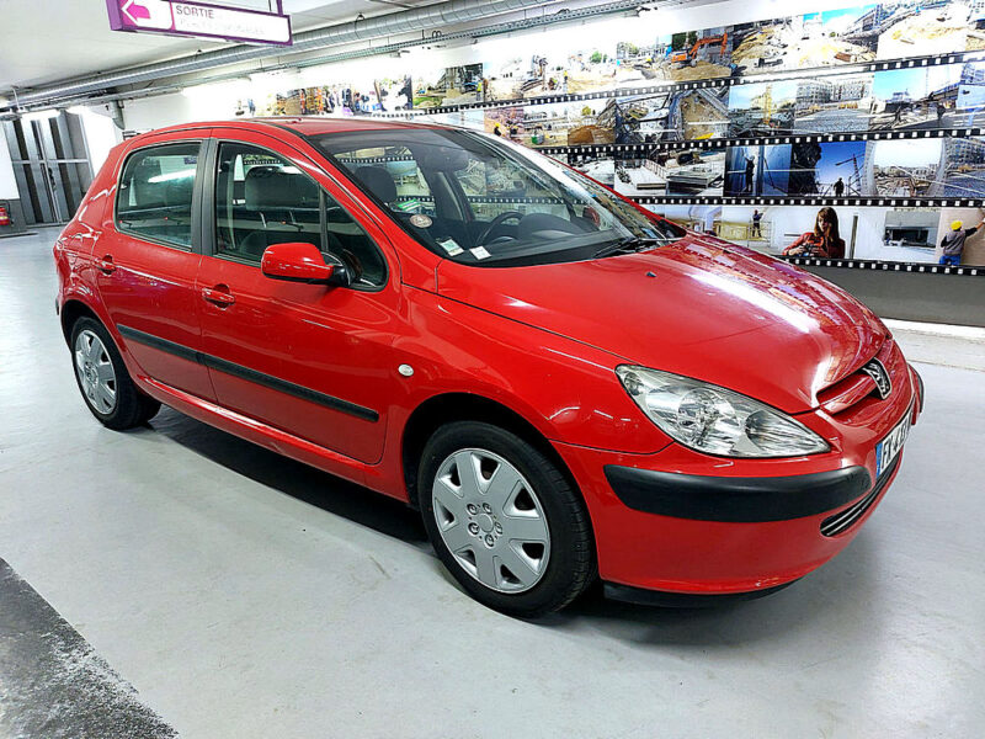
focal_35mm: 25
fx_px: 711
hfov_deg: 69.4
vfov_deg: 54.9
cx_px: 492
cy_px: 370
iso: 320
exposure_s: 1/50
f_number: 1.8
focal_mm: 5.23
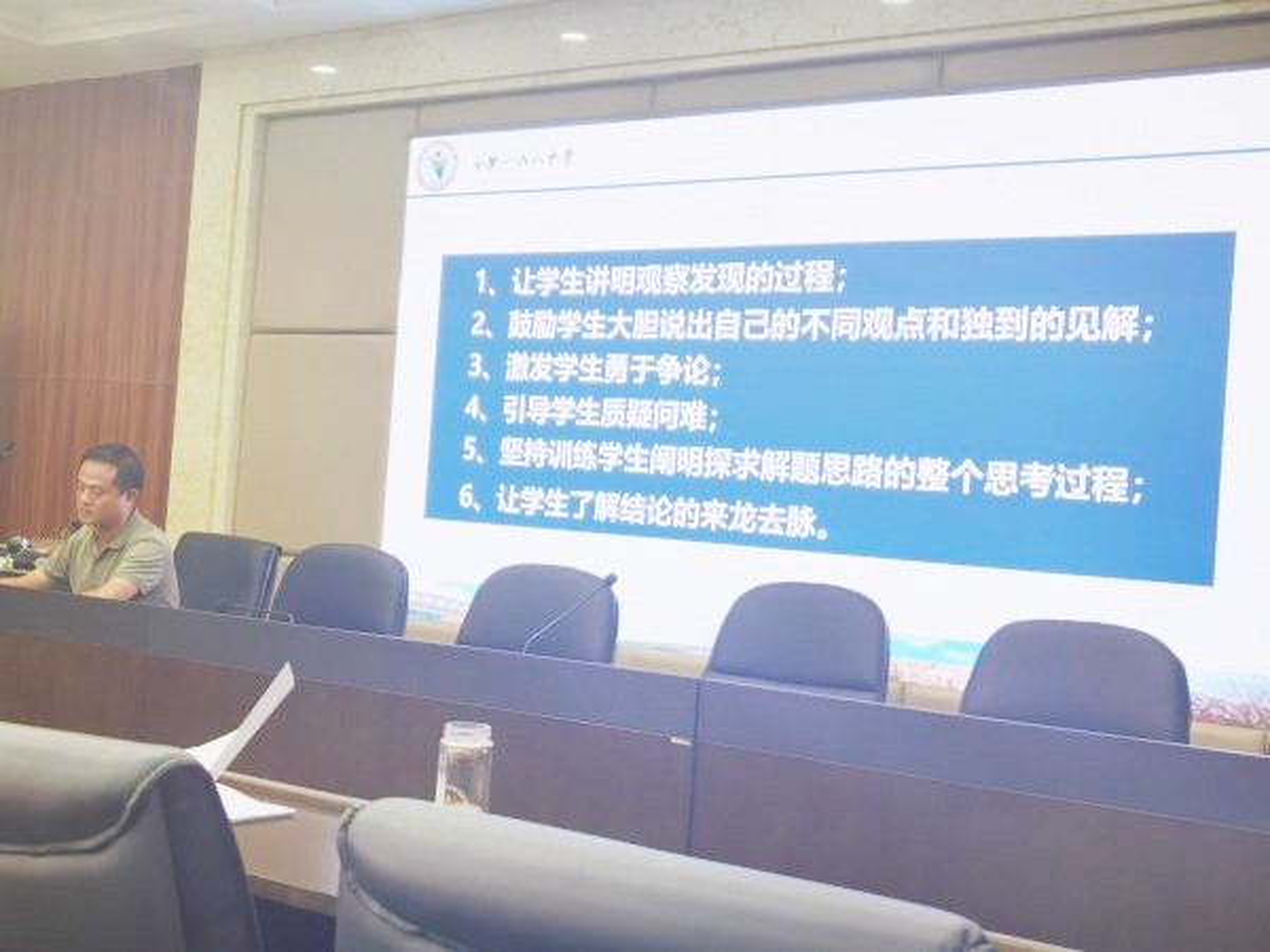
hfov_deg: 41.2
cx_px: 635
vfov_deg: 31.5
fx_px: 1688
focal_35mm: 46
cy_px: 476
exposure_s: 1/70.4
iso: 50
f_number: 1.9
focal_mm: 6.71
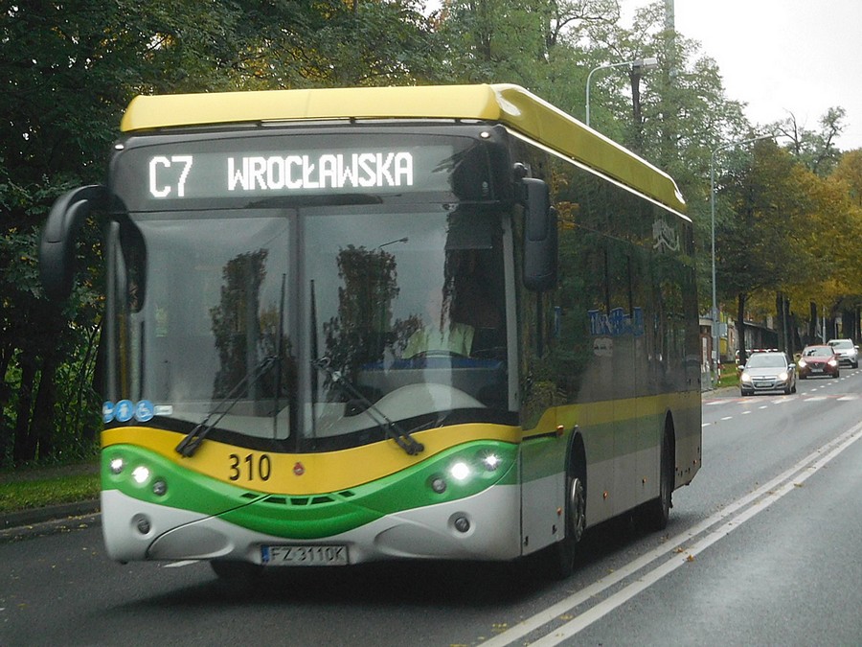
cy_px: 324
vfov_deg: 13.2
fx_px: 2789
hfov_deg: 17.6
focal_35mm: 112
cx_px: 431
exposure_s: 1/160
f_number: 4.9
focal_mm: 20
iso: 400
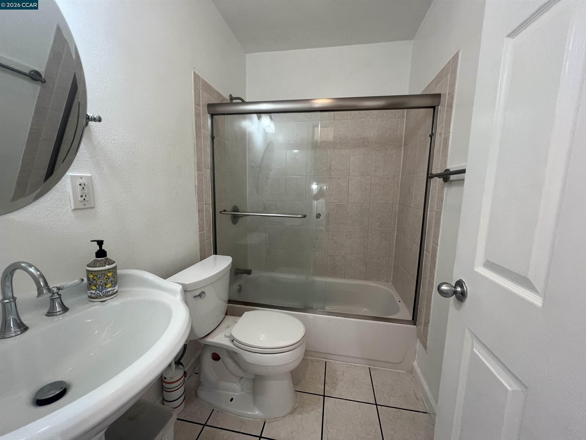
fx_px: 220
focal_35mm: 13
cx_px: 293
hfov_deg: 106.2
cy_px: 220
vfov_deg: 89.9
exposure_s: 1/120
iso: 200
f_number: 1.8
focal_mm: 1.57
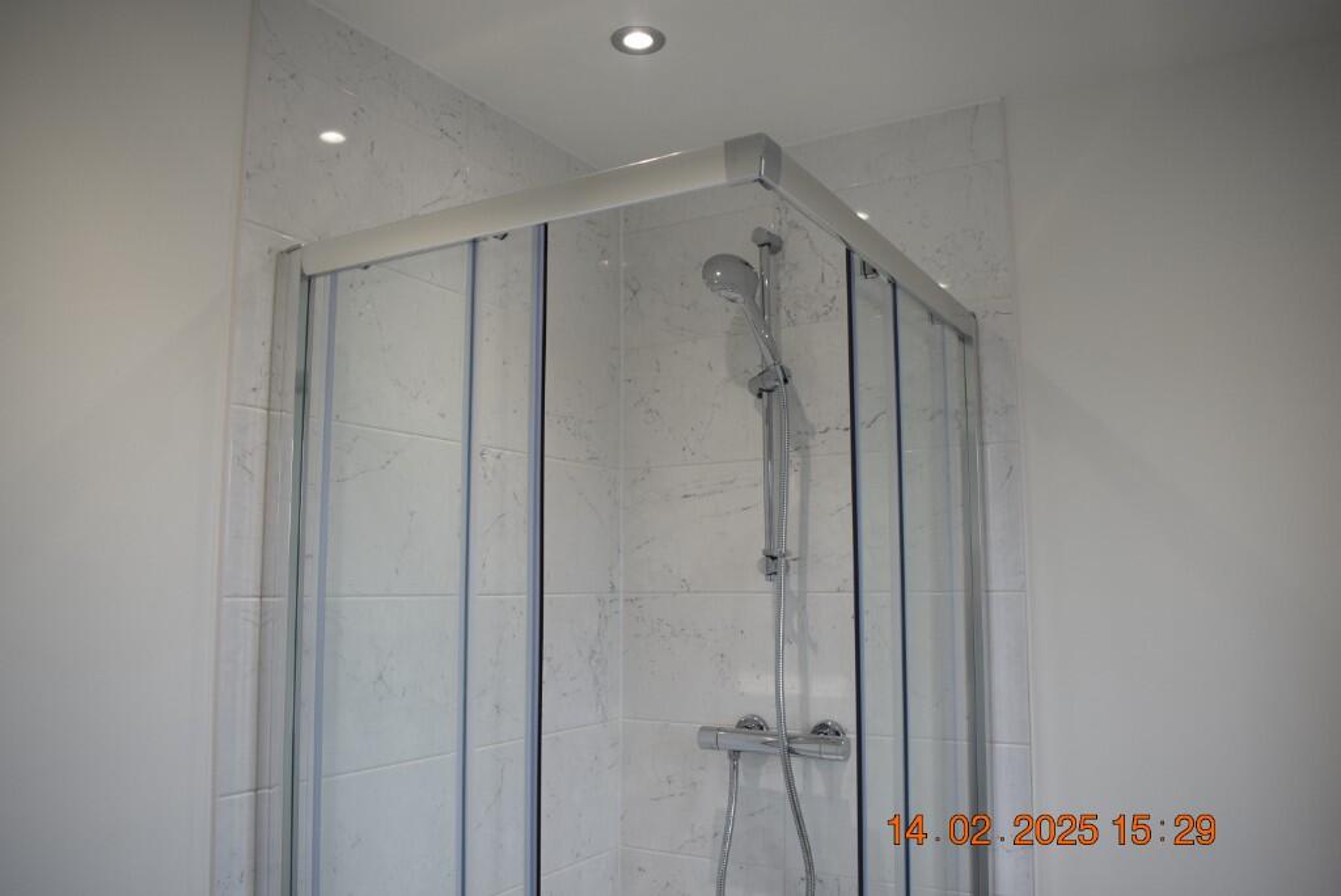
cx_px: 670
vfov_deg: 48.0
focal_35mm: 27
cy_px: 448
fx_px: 1006
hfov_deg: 67.4
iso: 400
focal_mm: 18
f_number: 5
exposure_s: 1/100
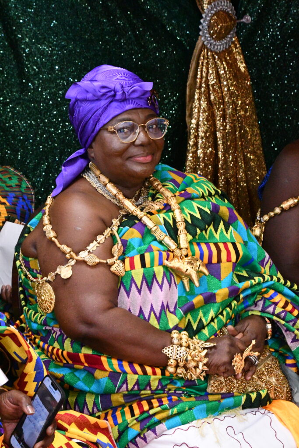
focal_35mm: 127
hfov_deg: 10.8
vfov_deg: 16.1
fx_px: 1582
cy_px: 224
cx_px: 150
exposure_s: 1/125
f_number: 14
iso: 12800
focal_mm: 85
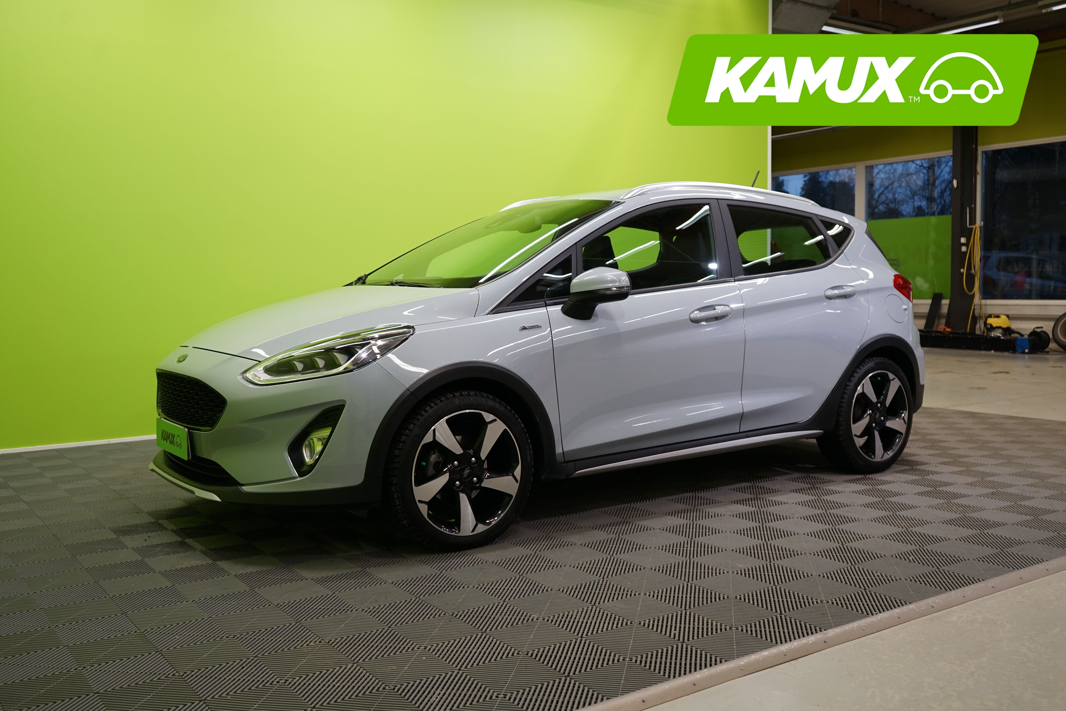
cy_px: 356
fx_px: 977
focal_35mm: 33
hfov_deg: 57.2
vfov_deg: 40.0
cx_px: 533
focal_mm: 33
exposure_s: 1/50
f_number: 4.5
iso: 500
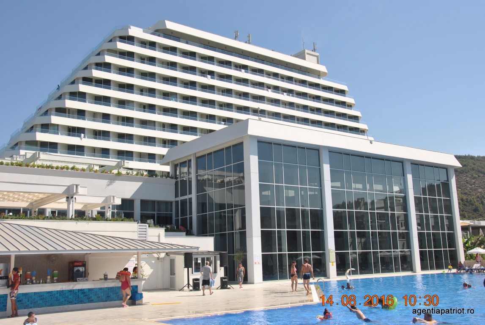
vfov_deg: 37.0
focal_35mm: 36
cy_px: 162
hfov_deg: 53.1
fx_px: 486
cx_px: 242
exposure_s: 1/250
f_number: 8
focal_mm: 24
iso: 100
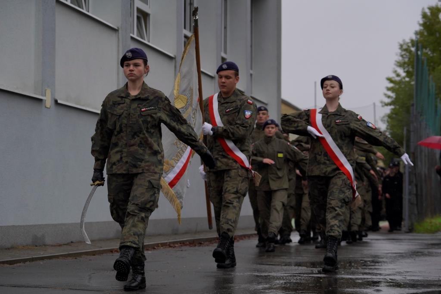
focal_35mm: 92
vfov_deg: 14.9
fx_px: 1127
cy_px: 147
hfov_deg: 22.1
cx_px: 220
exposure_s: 1/2500
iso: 1600
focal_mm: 92
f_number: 5.6
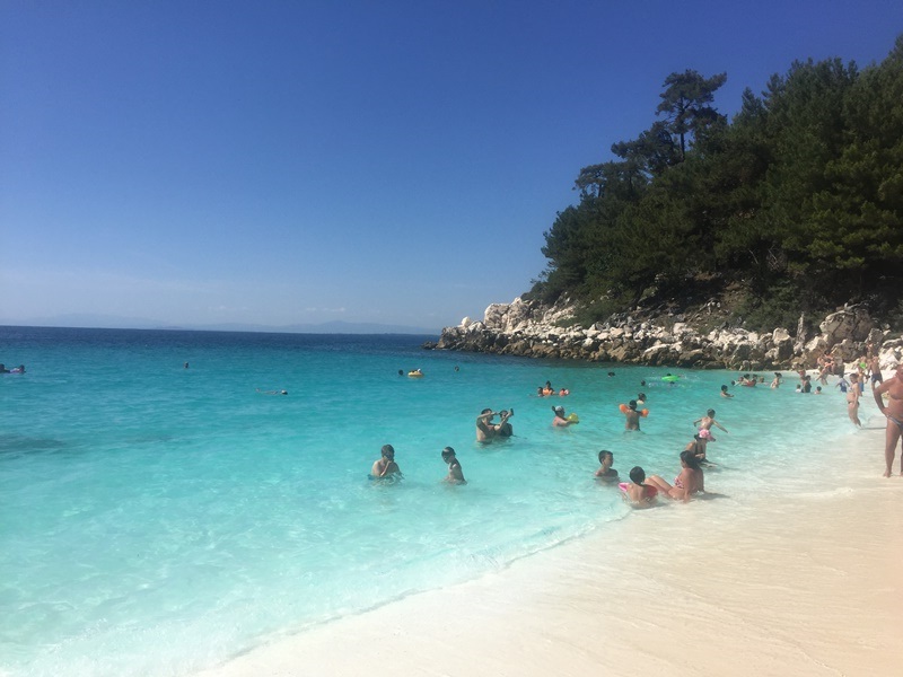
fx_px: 756
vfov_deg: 48.2
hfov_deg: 61.7
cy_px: 338
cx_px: 452
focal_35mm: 29
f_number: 2.2
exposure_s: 1/3968
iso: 32
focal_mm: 4.15
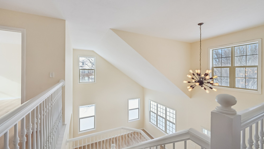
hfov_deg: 103.0
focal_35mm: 15
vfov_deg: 70.5
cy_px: 71
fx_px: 105
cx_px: 133
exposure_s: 1/500
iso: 500
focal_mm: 14
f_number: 8
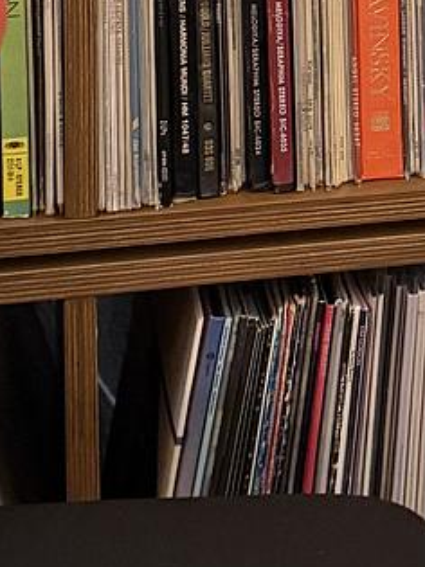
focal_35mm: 122
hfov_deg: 11.9
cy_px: -301
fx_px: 1999
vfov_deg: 14.9
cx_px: 519
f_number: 1.78
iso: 1000
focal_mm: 6.76
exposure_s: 1/40
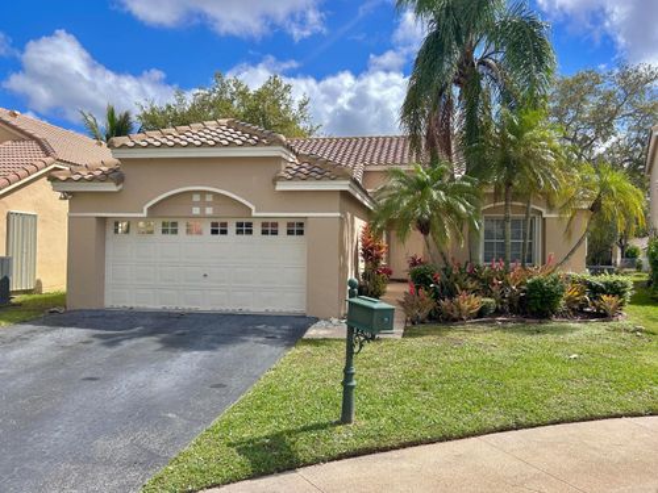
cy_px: 246
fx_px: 494
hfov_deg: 67.3
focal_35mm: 26
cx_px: 329
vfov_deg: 53.1
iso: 50
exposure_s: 1/4630
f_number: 1.5
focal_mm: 5.7
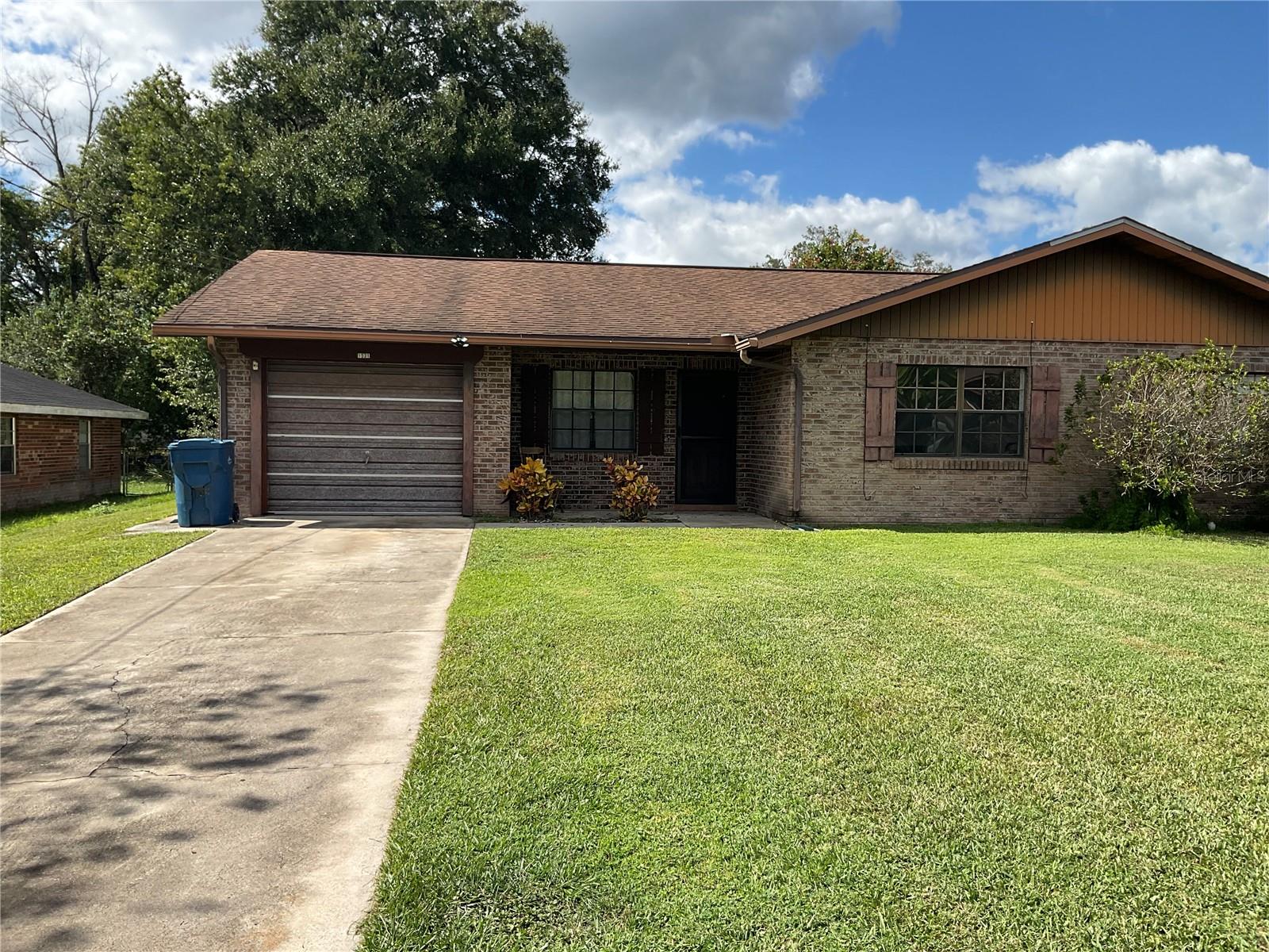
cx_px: 634
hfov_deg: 61.7
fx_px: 1063
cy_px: 476
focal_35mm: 29
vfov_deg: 48.2
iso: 16
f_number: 1.8
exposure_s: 1/1786
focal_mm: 3
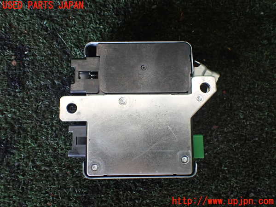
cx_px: 138
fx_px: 239
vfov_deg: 46.8
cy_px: 104
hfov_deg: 60.0
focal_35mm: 30
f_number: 2.3
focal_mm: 5.4
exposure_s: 1/125
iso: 500
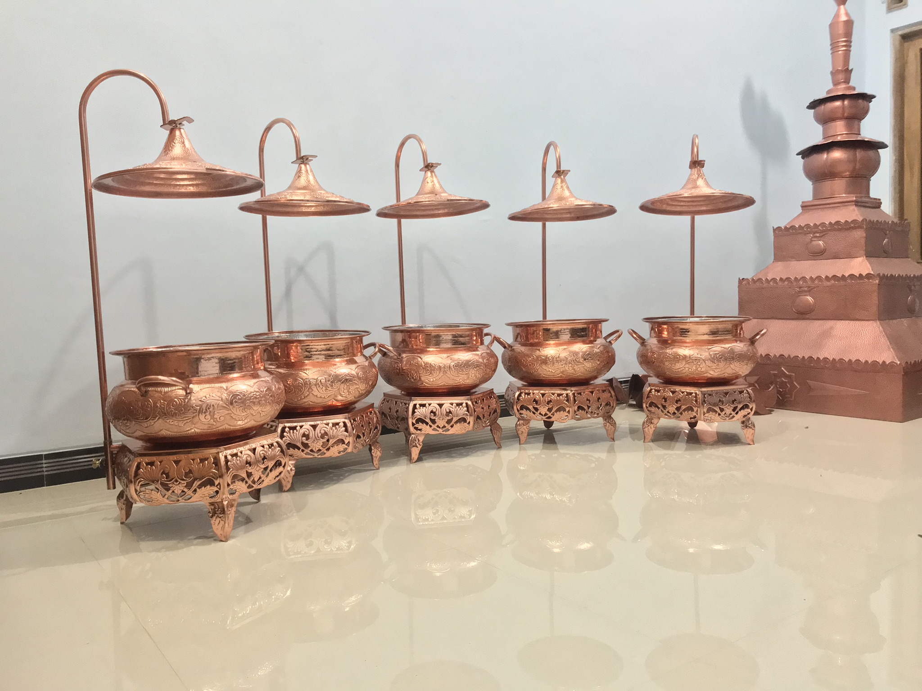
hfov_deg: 63.4
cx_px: 461
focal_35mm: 28
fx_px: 746
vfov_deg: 49.7
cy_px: 346
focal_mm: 3.99
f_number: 1.8
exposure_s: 1/33
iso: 160
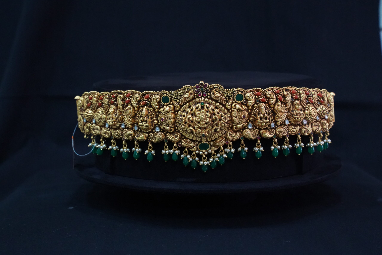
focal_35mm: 70
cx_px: 191
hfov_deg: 28.8
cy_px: 128
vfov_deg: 19.5
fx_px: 743
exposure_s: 1/250
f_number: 8
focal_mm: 70
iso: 12800
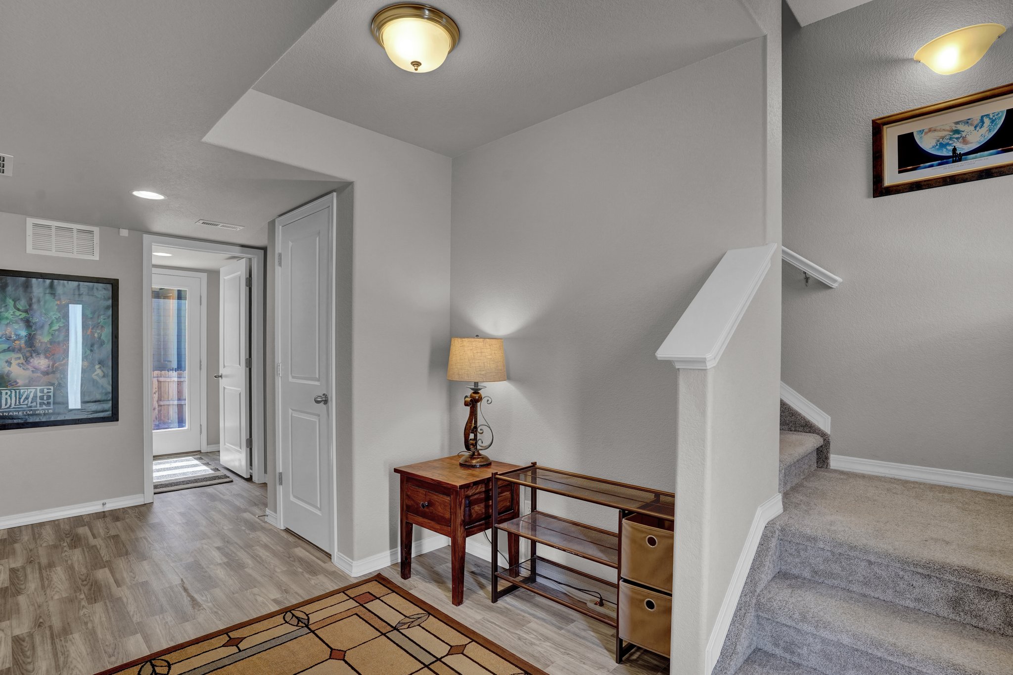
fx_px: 478
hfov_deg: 93.3
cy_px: 338
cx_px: 506
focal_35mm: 17
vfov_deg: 70.4
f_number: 8
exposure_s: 1/13
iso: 400
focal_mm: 17
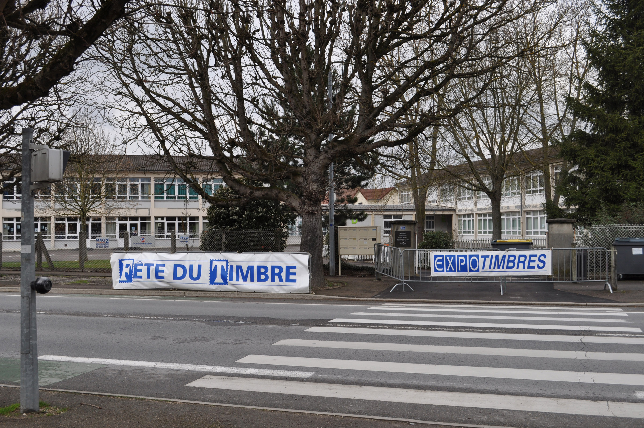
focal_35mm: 39
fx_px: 697
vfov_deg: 34.1
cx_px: 322
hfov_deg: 49.6
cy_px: 214
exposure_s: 1/250
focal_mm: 26
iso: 200
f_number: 8
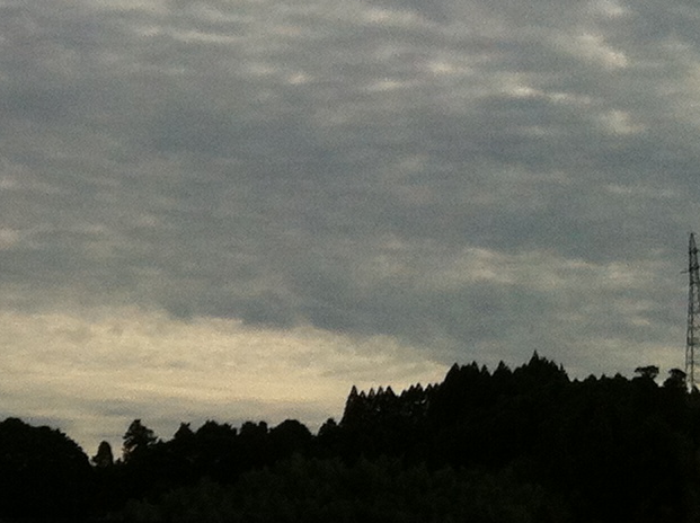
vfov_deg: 10.0
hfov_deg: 13.3
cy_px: -99
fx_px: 2948
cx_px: -42
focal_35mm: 146
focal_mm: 3.85
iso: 80
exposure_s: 1/3016
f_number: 2.8
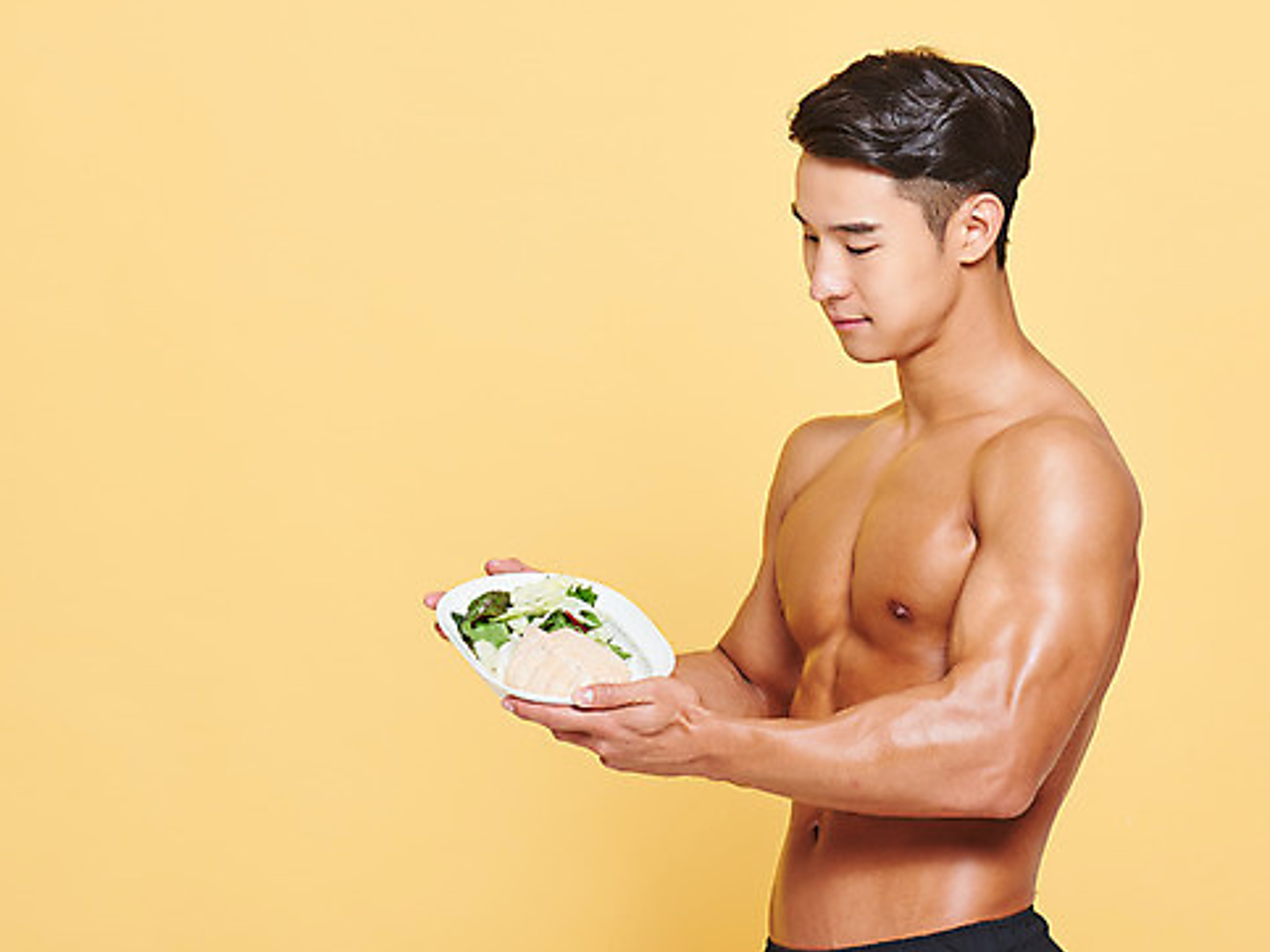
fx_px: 6345
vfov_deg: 8.6
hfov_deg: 11.4
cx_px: 593
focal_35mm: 173
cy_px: 494
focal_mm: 145
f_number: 11
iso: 100
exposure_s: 1/125
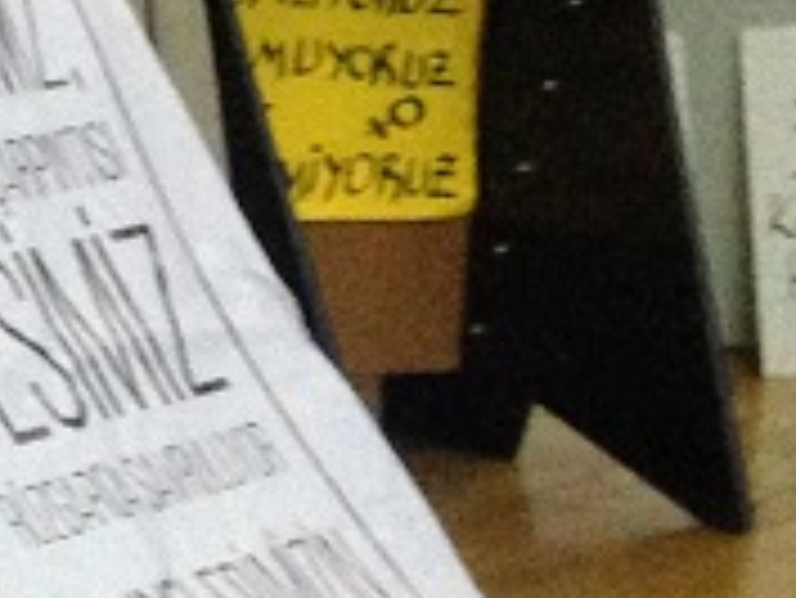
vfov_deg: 8.0
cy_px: -4
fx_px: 4280
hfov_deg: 9.1
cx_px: -1349
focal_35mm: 186
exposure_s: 1/20
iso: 400
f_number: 2.4
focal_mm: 4.12
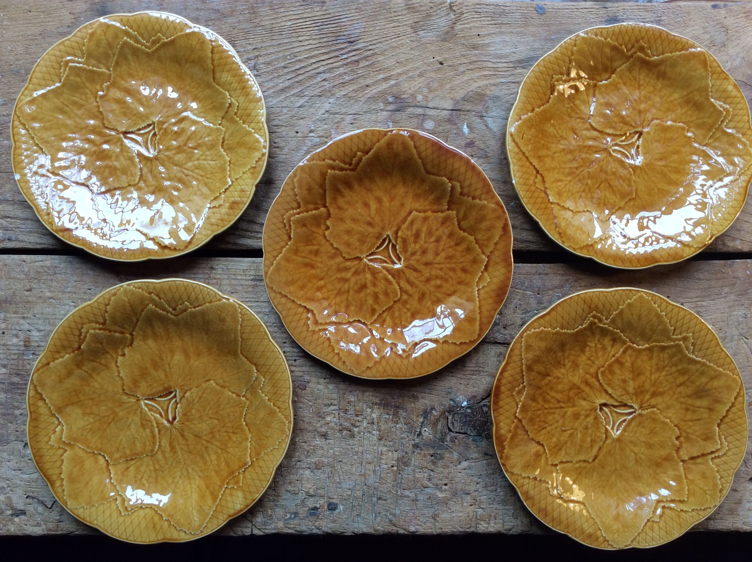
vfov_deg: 44.1
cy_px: 281
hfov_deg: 56.9
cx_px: 376
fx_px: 694
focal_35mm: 32
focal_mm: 3.3
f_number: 2.4
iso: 40
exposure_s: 1/50
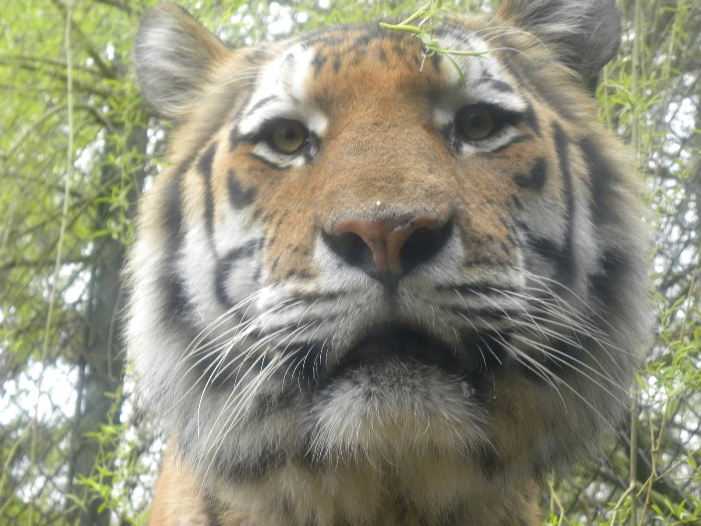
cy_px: 263
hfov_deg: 16.8
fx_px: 2369
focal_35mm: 117
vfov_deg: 12.7
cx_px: 350
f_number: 4
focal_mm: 20.8
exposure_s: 1/82.3
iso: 216
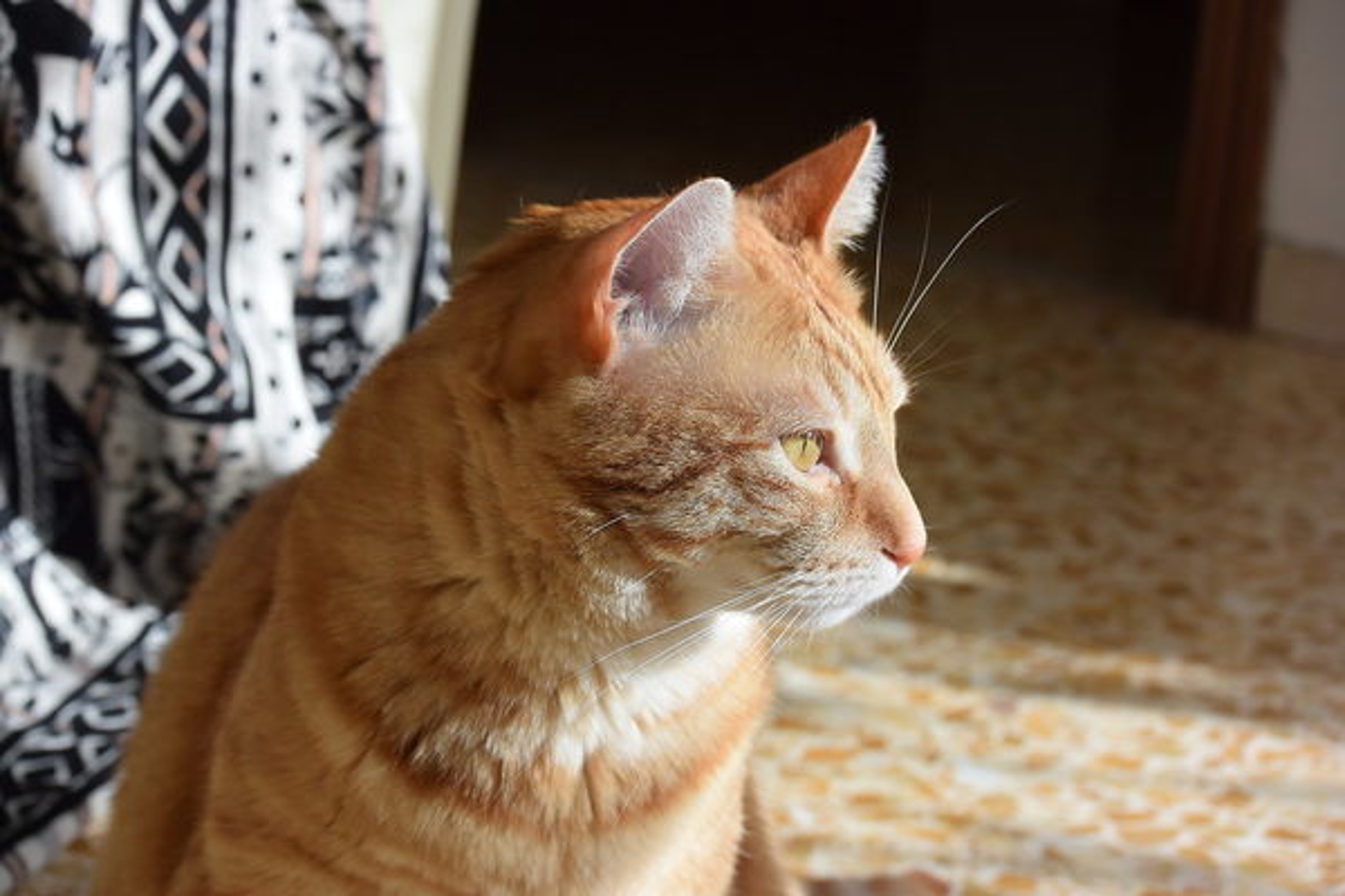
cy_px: 448
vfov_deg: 16.9
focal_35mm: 81
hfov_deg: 25.1
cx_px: 672
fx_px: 3026
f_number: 4.5
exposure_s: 1/320
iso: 160
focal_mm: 30
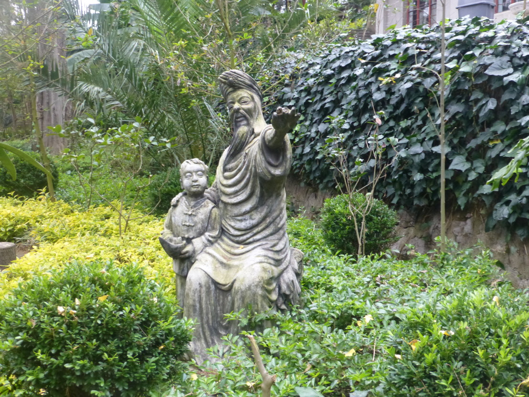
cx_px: 264
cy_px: 198
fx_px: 611
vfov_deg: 36.0
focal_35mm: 40
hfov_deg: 46.8
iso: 400
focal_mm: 6.9
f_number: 3.9
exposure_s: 1/60
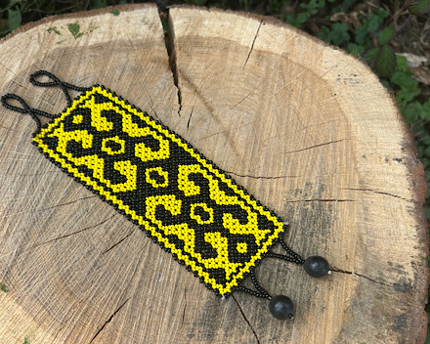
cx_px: 183
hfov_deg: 55.4
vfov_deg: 45.6
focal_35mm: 32
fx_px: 407
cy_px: 198
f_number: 1.5
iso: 50
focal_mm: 5.7
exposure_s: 1/687
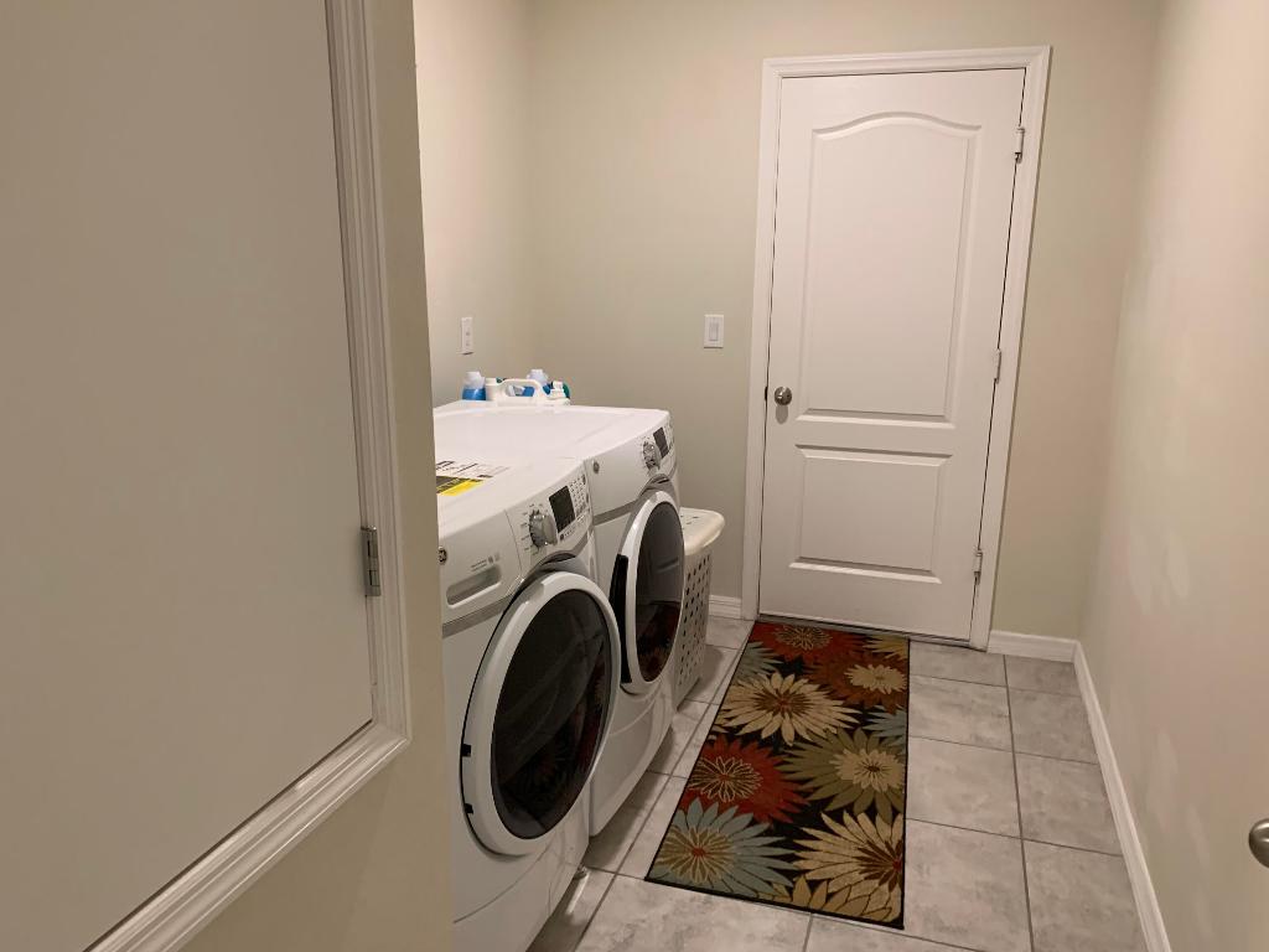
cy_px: 476
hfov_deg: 67.3
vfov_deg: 53.1
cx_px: 634
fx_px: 953
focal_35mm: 26
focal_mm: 4.25
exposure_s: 1/60
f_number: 1.8
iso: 250
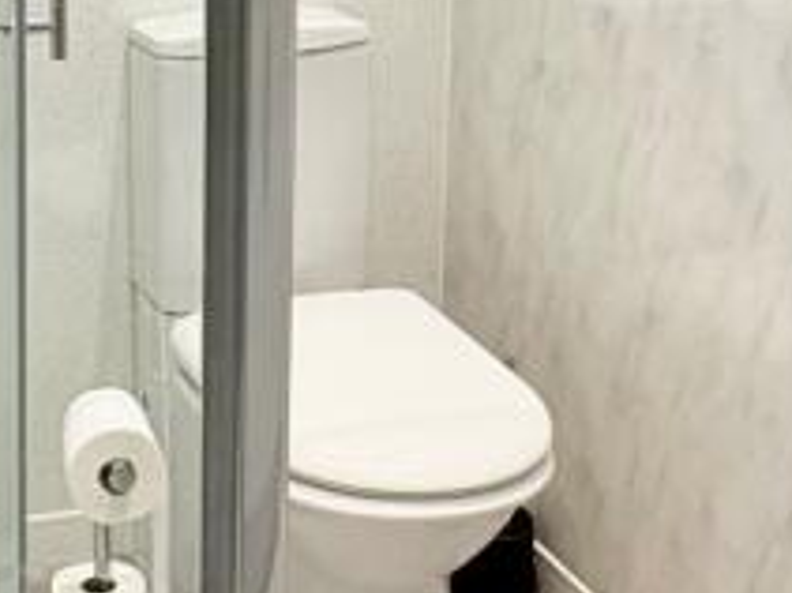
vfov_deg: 20.4
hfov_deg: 27.4
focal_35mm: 68
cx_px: 64
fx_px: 1555
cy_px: -90
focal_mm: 2.22
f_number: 2.2
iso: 200
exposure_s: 1/100
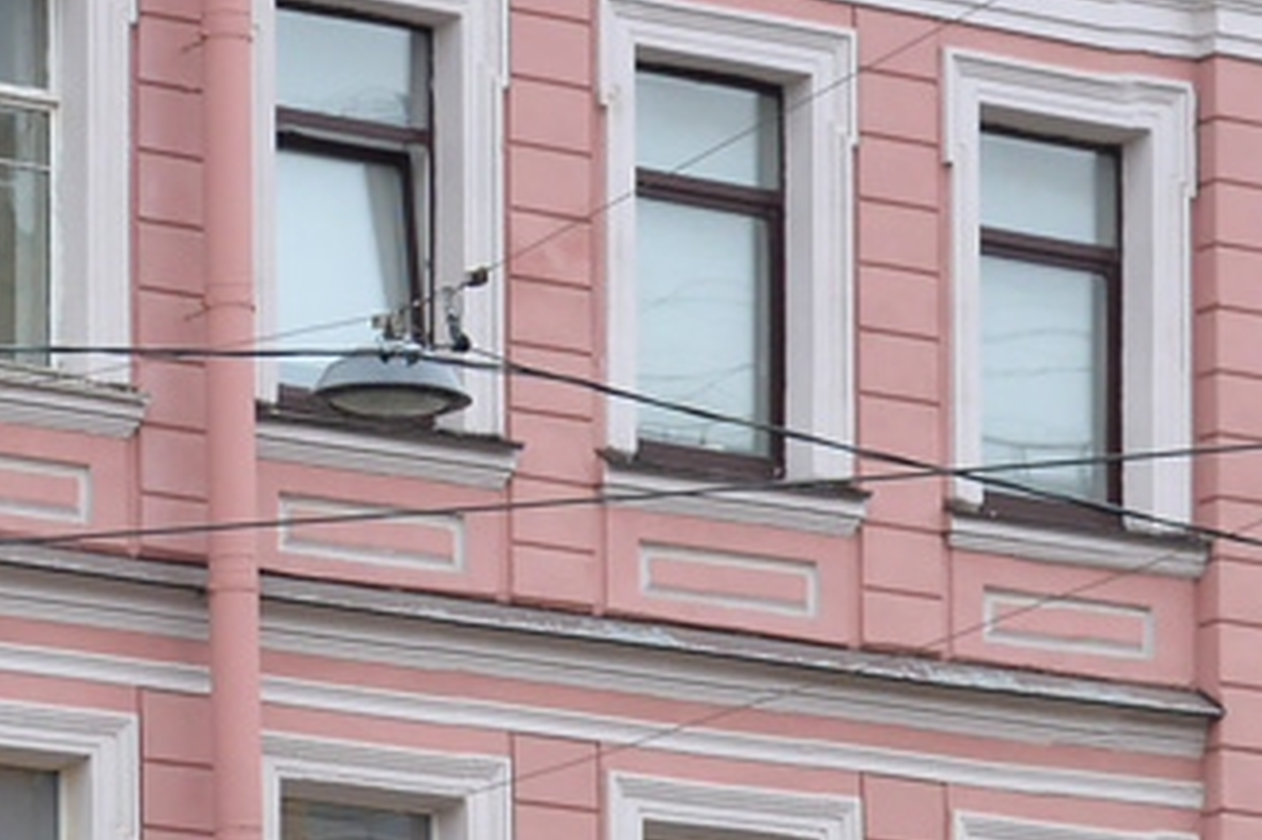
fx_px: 9355
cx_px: -46
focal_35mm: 267
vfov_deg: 5.0
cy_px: 1854
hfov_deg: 7.7
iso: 800
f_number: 6.3
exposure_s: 1/320
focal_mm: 58
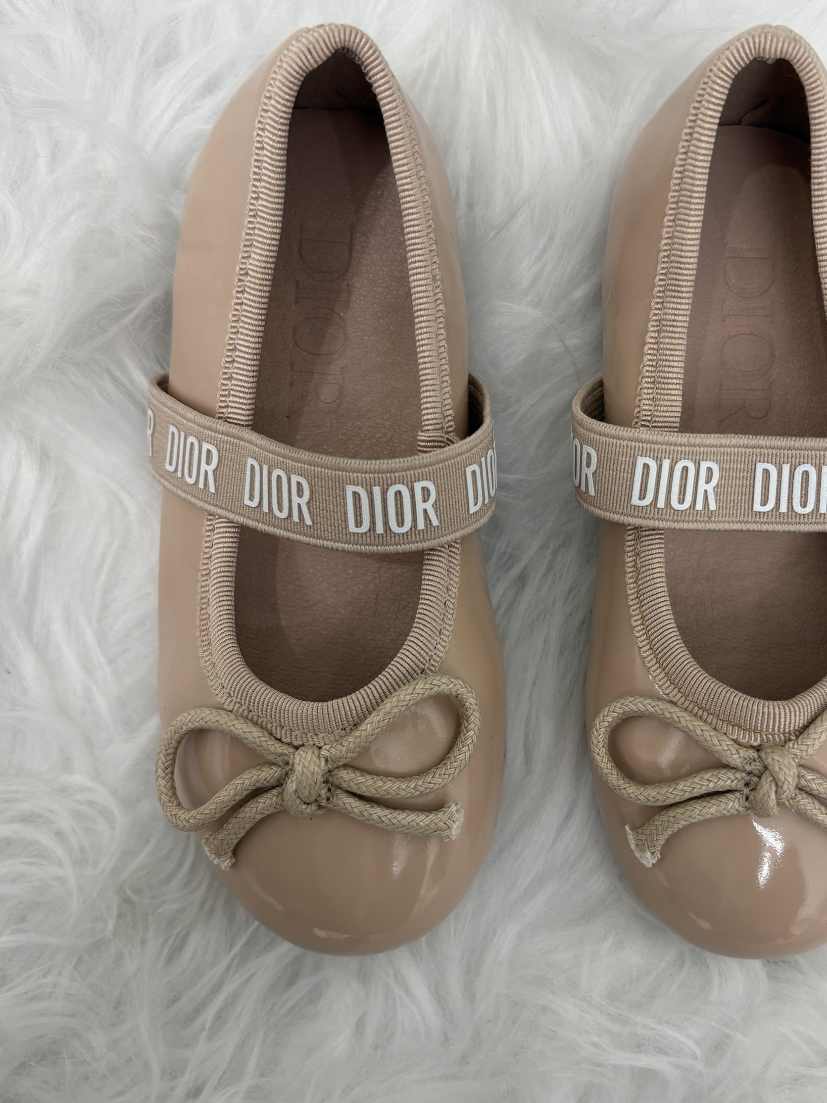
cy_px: 618
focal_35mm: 35
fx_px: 1115
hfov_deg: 40.5
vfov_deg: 52.5
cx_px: 508
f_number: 1.6
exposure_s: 1/100
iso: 80
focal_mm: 5.96
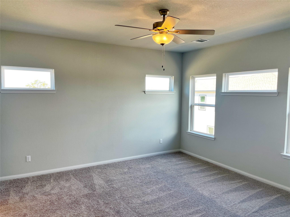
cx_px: 145
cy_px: 108
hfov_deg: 67.3
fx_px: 218
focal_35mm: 26
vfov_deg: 53.1
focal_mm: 5.1
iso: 32
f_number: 1.6
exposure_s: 1/120
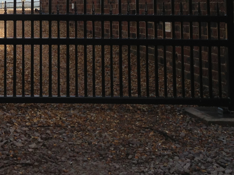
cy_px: -50
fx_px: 690
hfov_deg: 18.6
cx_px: -12
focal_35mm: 102
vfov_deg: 14.0
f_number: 2.4
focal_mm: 4.13
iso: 50
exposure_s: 1/968
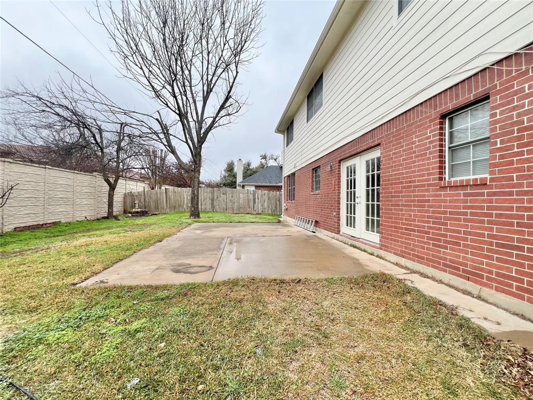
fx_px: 200
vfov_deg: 89.9
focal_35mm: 13
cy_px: 200
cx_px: 266
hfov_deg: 106.2
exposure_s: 1/1014
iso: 32
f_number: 1.8
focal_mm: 1.57
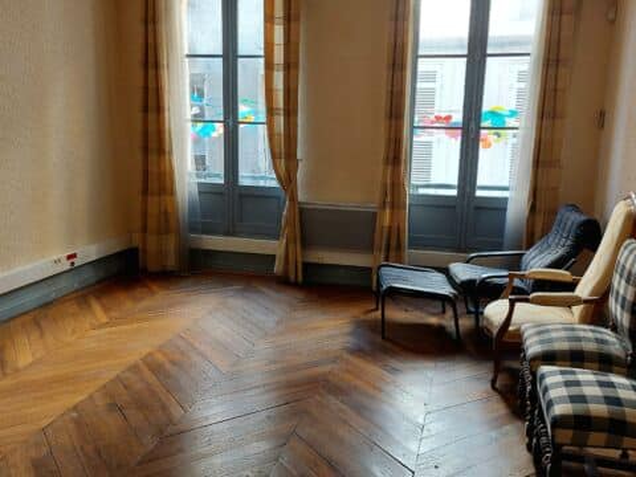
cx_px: 318
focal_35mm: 24
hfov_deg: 71.6
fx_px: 441
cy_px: 238
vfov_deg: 56.8
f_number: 1.8
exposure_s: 1/50
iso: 100
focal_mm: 5.23
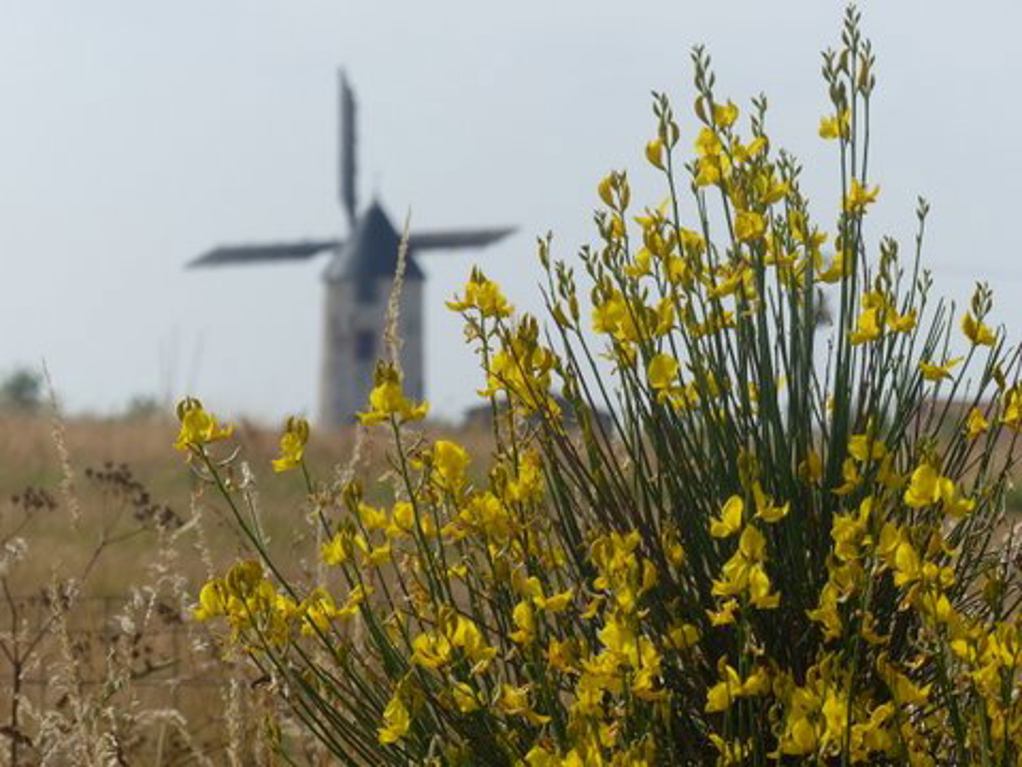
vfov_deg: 5.9
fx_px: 7499
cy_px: 384
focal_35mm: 254
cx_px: 511
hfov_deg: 7.8
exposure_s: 1/1600
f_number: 4
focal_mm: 45.7
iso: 100
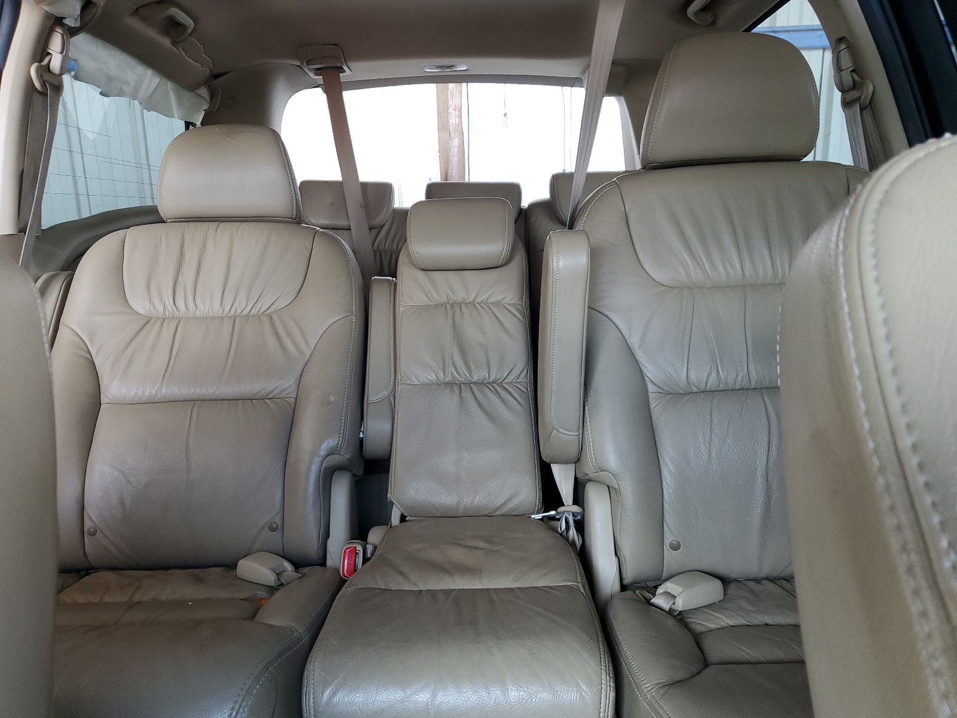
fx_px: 719
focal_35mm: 26
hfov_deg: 67.3
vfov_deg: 53.1
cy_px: 359
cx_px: 478
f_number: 1.5
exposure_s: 1/60.2
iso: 105
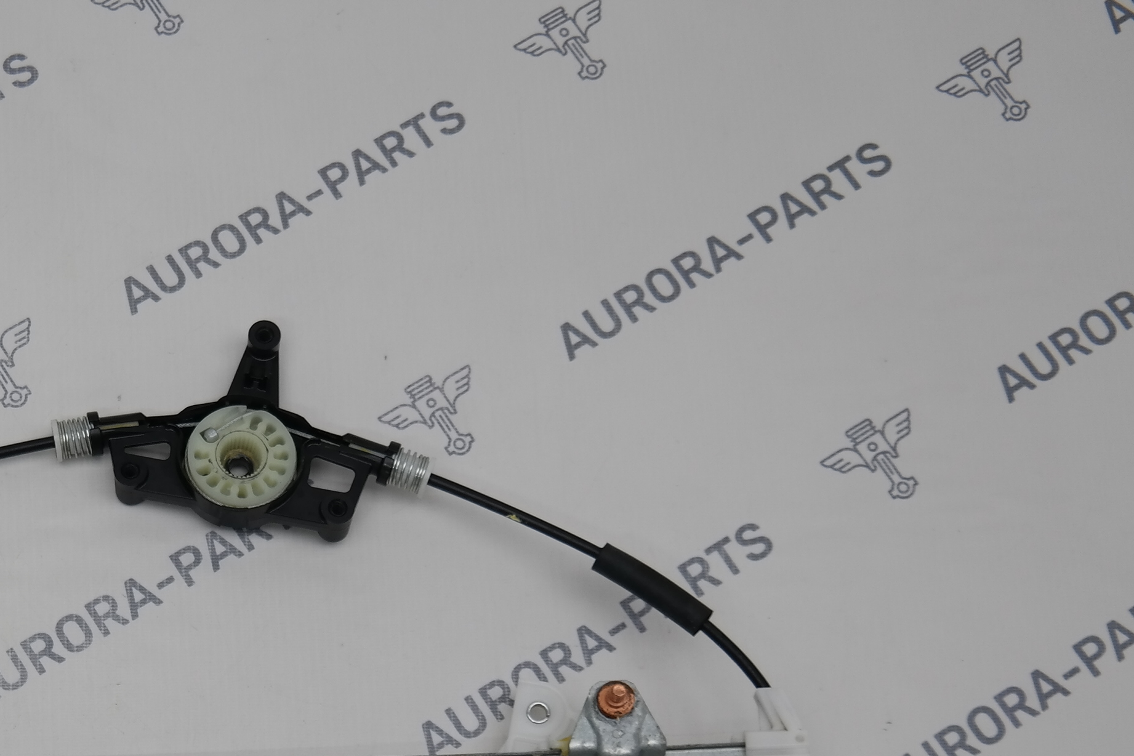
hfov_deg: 33.4
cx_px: 141
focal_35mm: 57
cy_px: 739
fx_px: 1795
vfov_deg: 22.9
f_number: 3.5
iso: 100
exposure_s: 1/80
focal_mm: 18
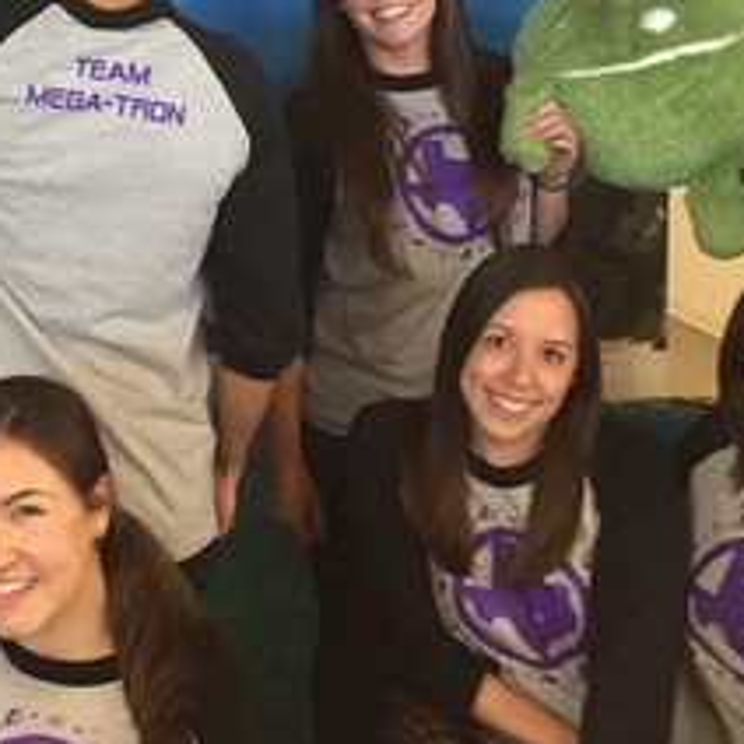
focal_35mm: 87
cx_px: 11
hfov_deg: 19.4
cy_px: 21
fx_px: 2116
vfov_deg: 19.4
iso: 125
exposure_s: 1/30
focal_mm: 4.15
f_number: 2.2
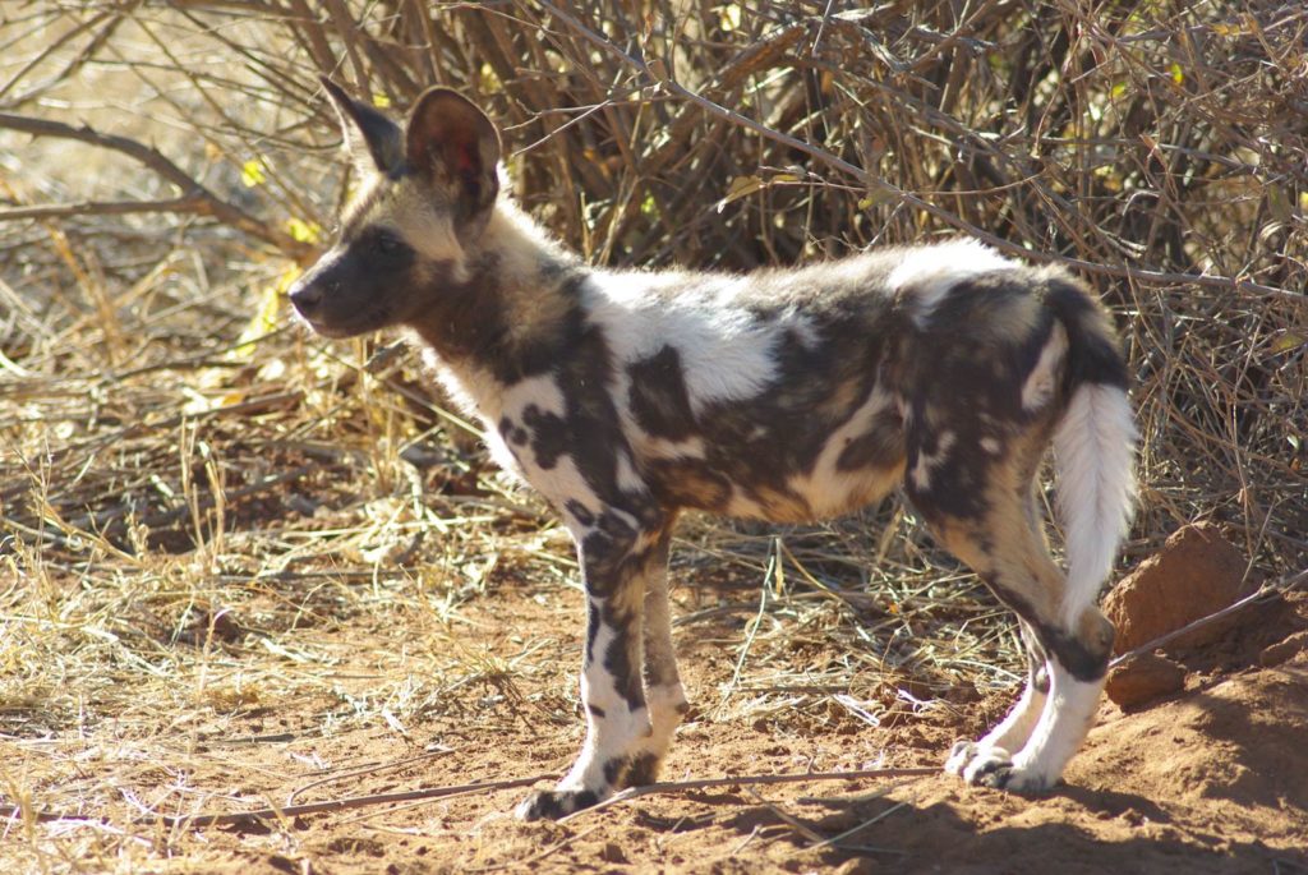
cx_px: 654
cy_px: 438
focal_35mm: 240
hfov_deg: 8.6
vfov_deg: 5.7
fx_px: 8728
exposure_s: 1/180
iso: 200
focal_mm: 160
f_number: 4.5
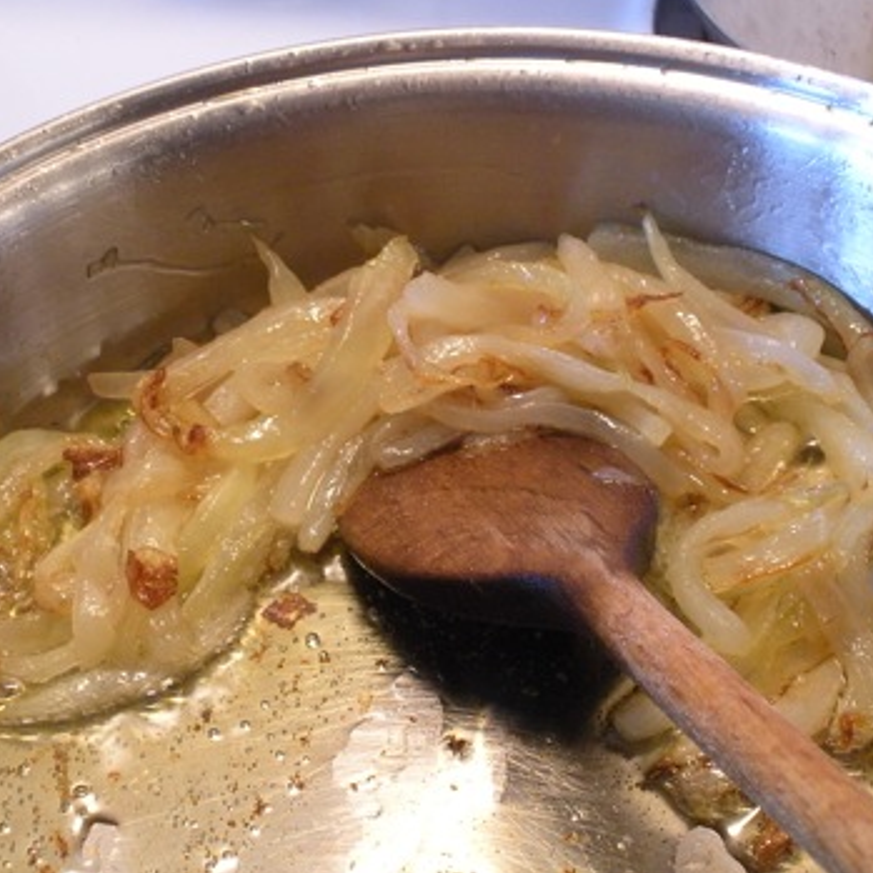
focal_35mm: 62
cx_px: 368
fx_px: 1769
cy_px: 434
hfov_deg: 27.7
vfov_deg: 27.7
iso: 400
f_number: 4.4
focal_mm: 9.1
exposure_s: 1/25.8
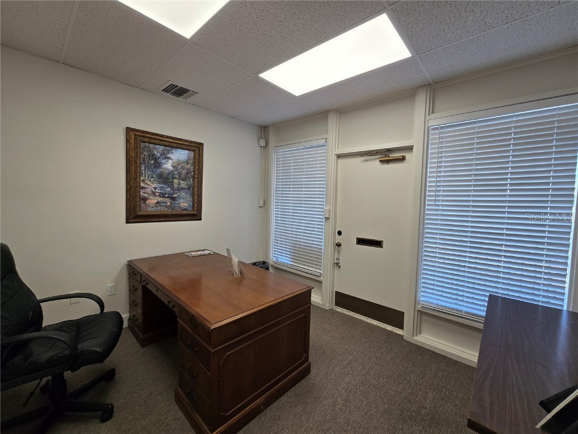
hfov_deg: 106.2
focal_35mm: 13
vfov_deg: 89.9
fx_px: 217
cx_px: 289
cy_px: 217
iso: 80
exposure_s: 1/120
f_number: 2.2
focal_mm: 2.2
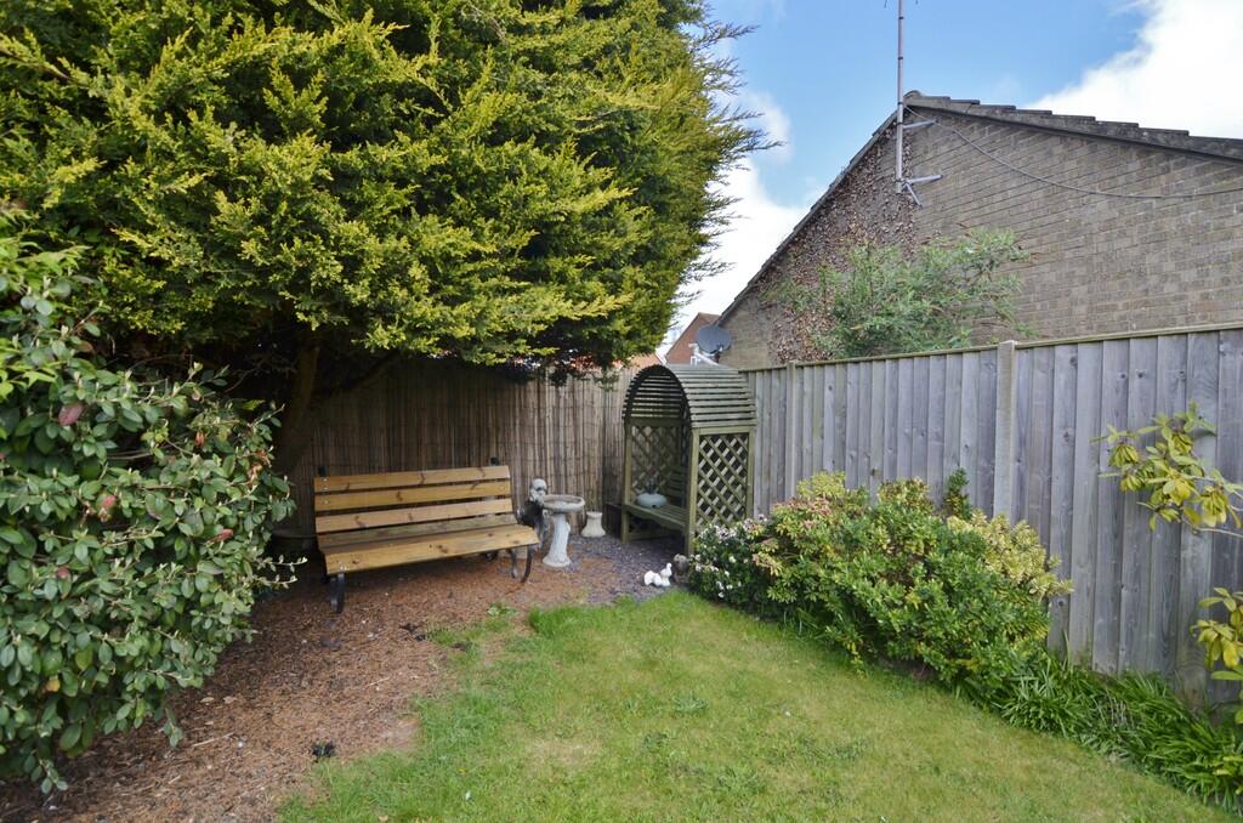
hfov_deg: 95.1
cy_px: 412
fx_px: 568
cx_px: 622
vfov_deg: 71.8
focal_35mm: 16
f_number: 5.6
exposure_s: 1/640
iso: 400
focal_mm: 11
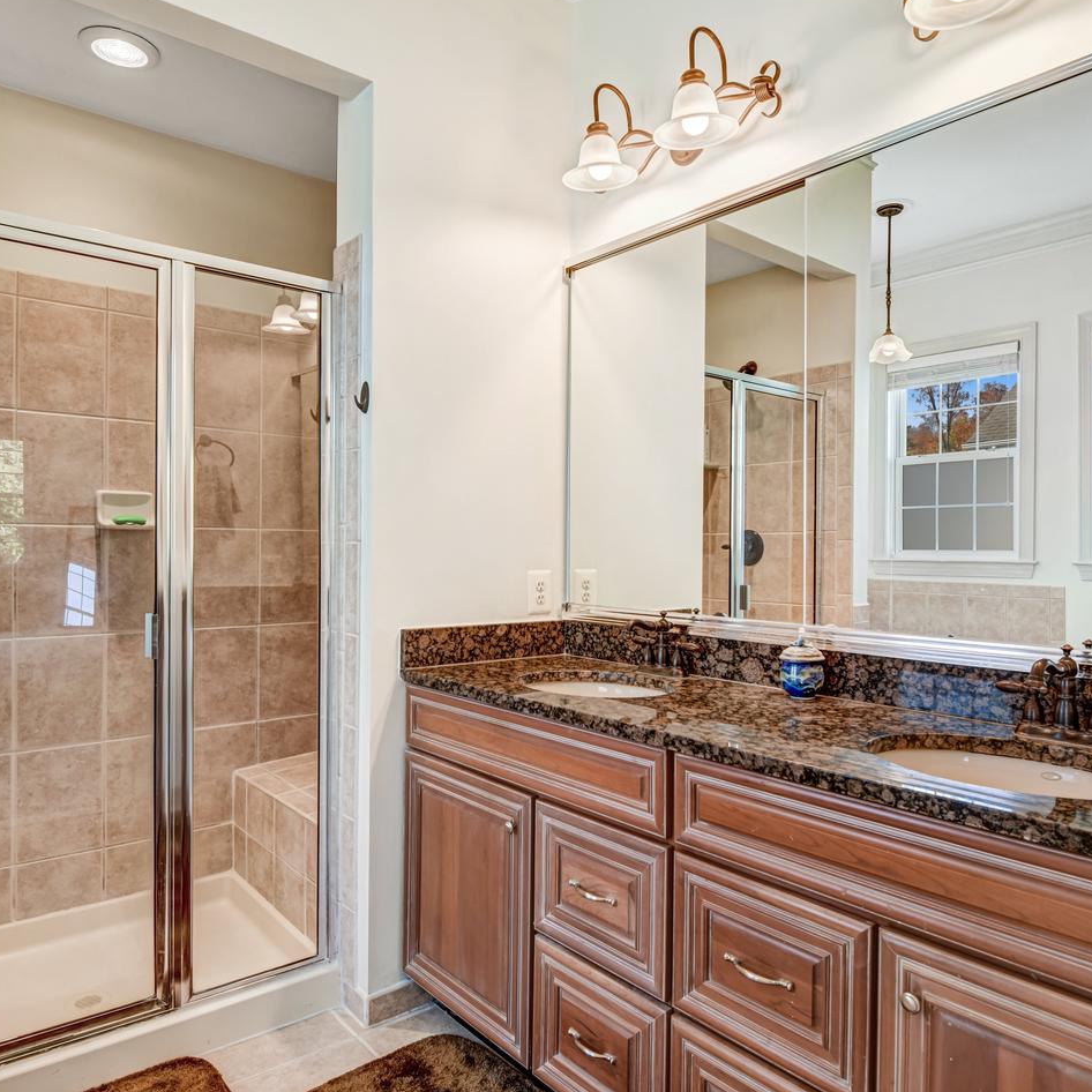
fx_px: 785
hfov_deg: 69.6
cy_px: 540
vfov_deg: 69.6
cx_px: 562
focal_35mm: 22
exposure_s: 1/25
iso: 400
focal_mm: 17
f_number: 8
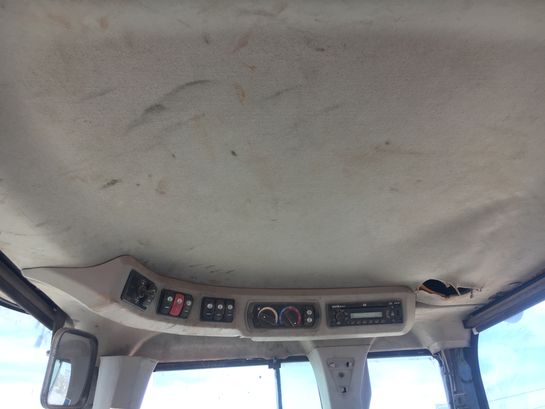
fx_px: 457
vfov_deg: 48.2
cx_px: 272
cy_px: 204
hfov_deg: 61.7
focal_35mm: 29
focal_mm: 4.15
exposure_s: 1/120
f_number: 2.2
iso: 25
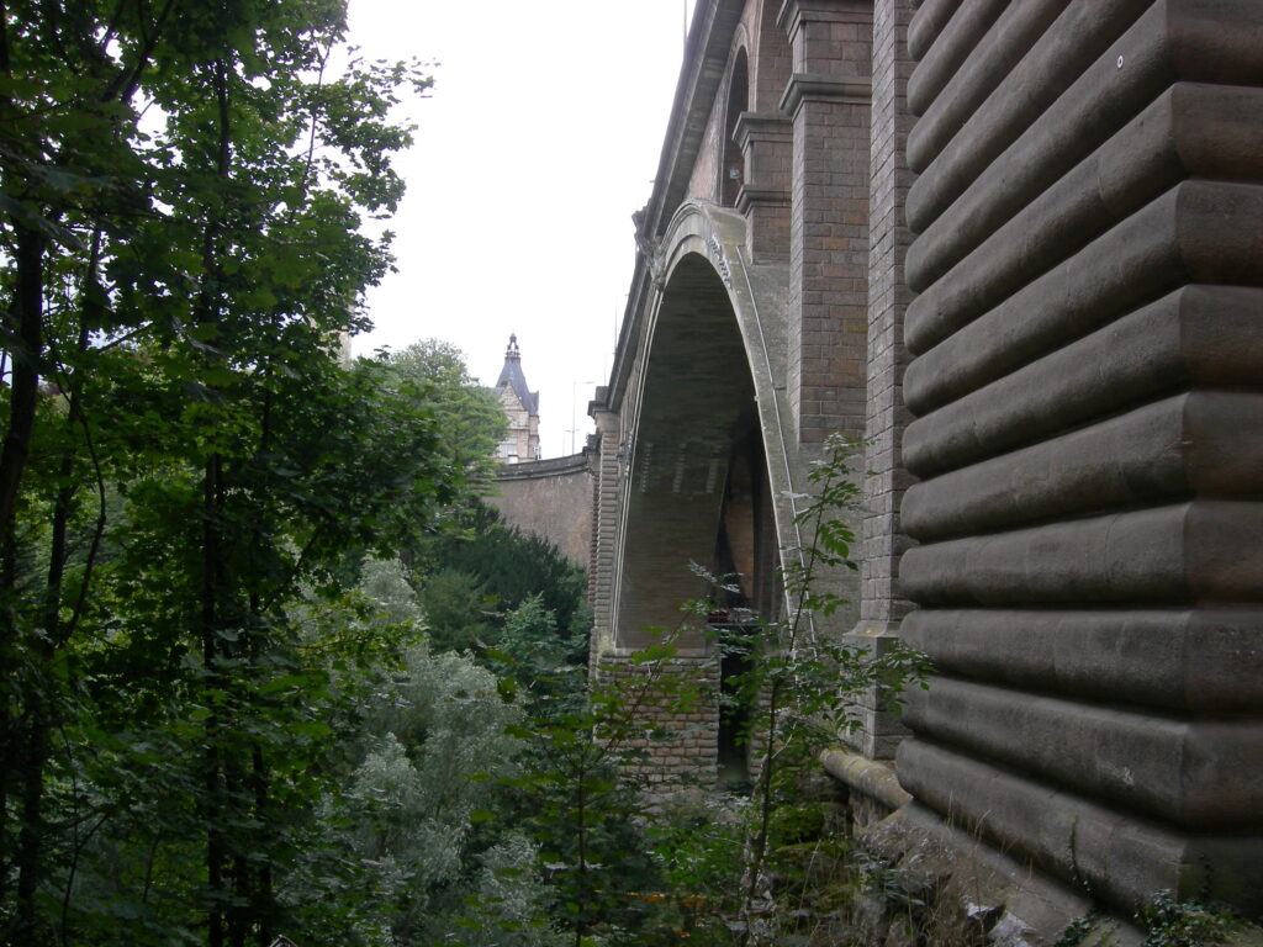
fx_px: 1313
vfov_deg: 39.7
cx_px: 632
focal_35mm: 36
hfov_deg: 51.4
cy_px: 474
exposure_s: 1/130
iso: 64
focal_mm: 7.5
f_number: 4.8
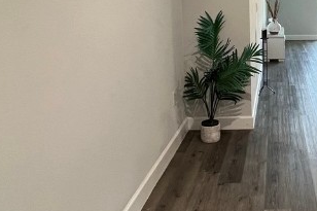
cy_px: 54
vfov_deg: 29.4
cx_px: 316
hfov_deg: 38.7
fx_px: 396
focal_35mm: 45
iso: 125
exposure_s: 1/60
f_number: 1.8
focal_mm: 1.57
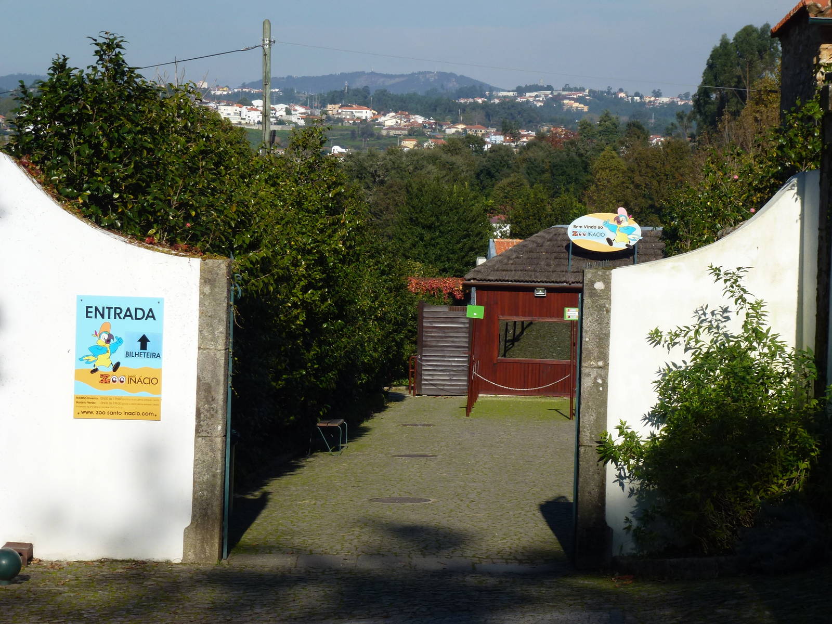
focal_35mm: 96
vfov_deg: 15.4
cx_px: 416
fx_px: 2307
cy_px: 312
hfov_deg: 20.4
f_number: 5
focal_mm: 17.3
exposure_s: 1/800
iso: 100
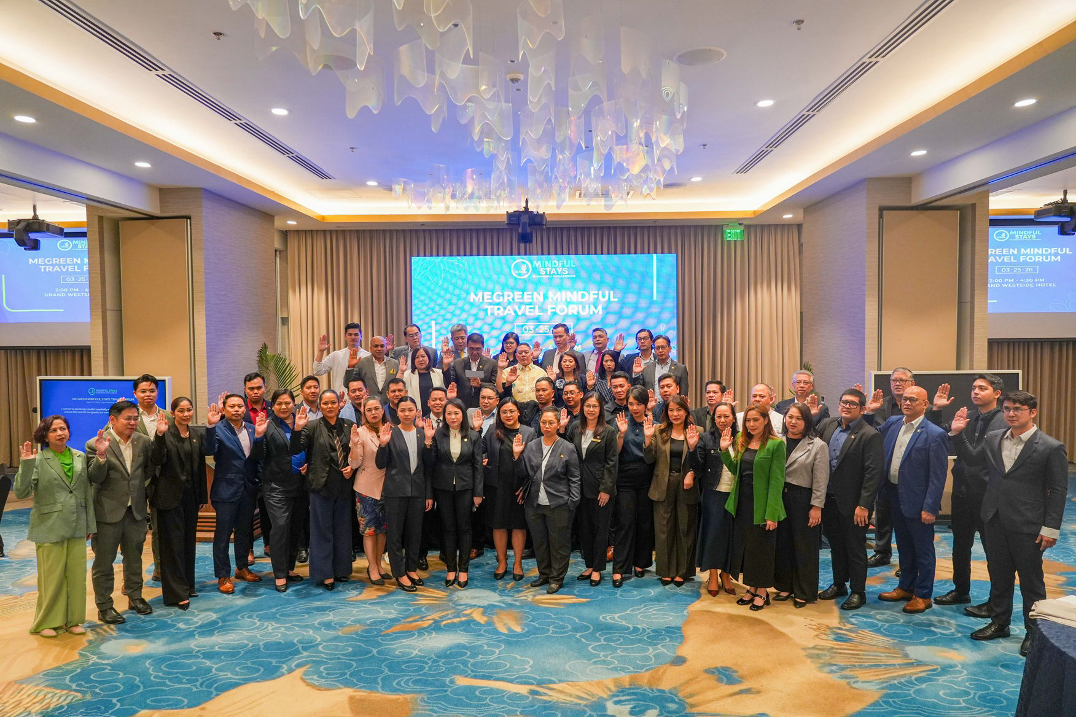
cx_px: 538
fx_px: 717
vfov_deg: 53.1
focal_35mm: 24
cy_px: 358
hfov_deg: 73.7
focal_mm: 24
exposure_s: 1/160
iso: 1250
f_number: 4
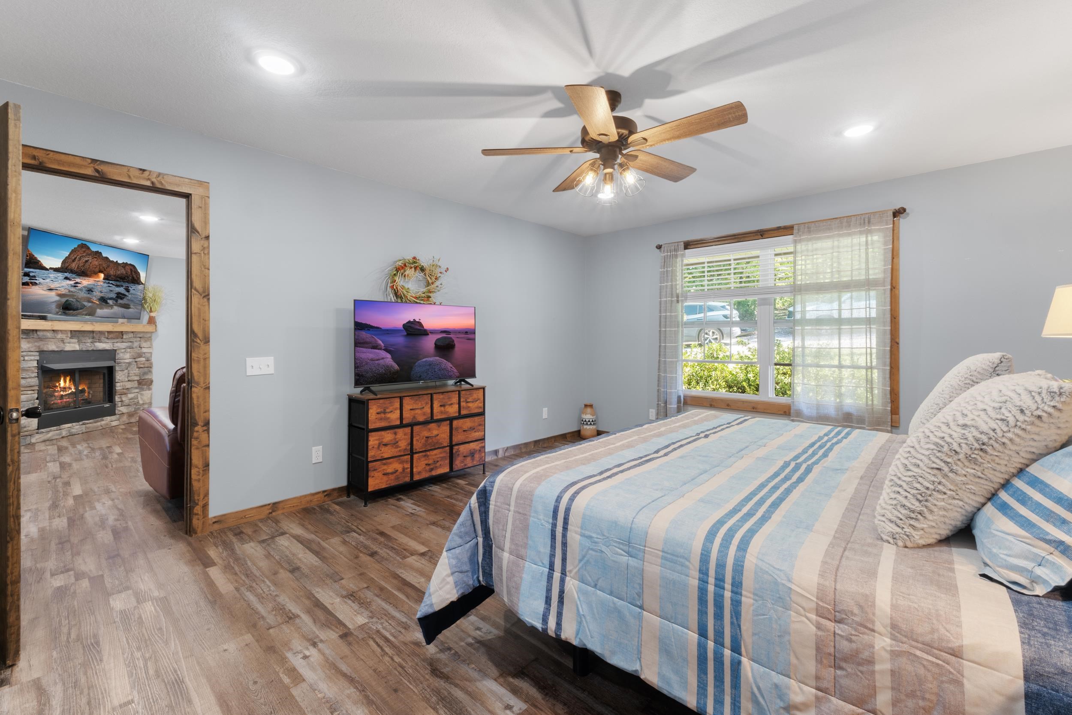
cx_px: 536
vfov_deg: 77.3
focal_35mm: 15
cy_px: 358
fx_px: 447
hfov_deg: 100.4
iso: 200
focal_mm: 10
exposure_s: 1.6
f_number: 9
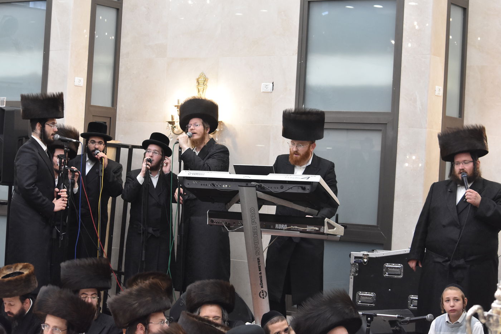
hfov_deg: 24.6
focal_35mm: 82
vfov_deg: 16.6
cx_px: 250
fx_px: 1148
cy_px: 167
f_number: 5.6
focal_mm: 55
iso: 2000
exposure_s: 1/100
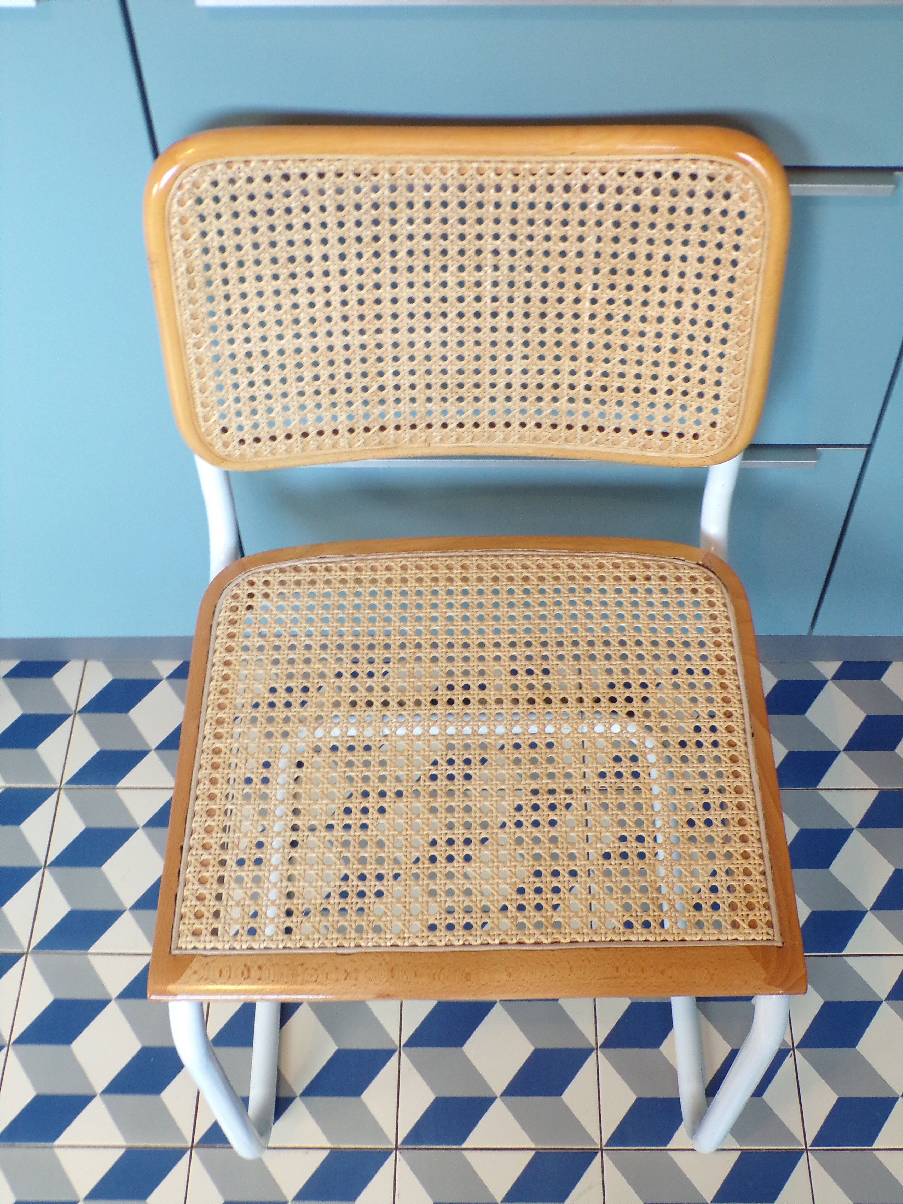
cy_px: 602
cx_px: 452
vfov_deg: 50.1
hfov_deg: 38.7
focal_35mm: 37
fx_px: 1287
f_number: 3.3
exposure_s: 1/17
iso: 250
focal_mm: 6.6
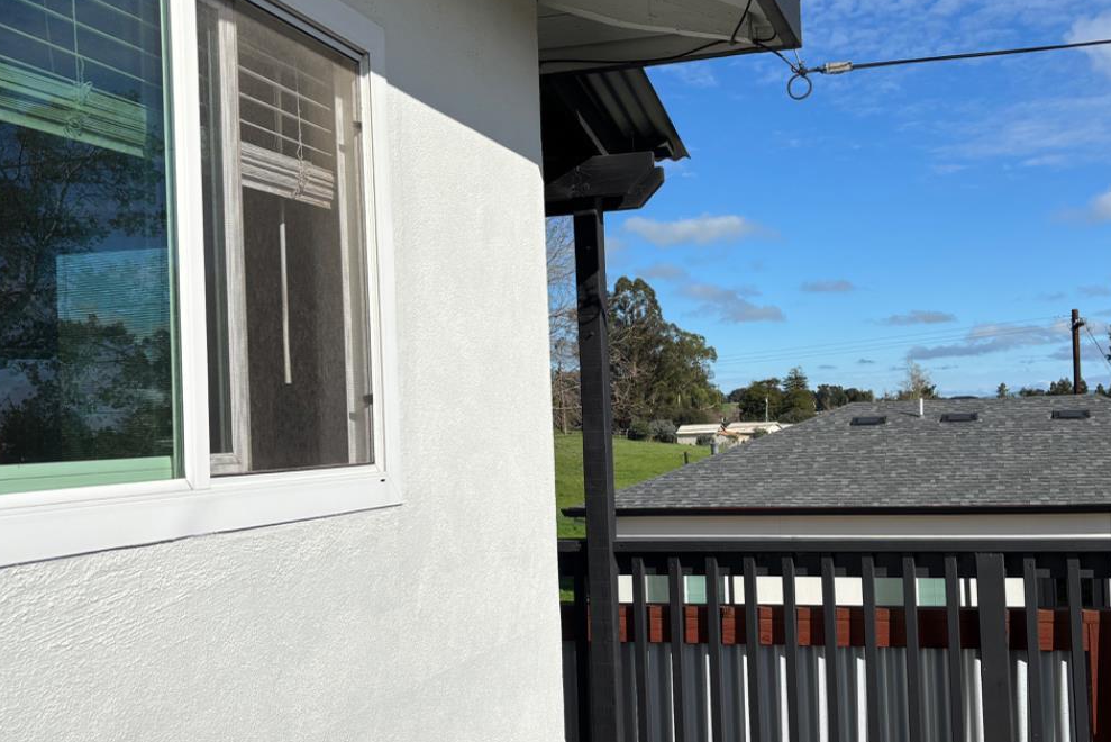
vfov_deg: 32.6
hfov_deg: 47.2
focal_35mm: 41
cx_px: 653
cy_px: 384
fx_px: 1266
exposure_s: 1/7692
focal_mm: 5.96
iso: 50
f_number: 1.6
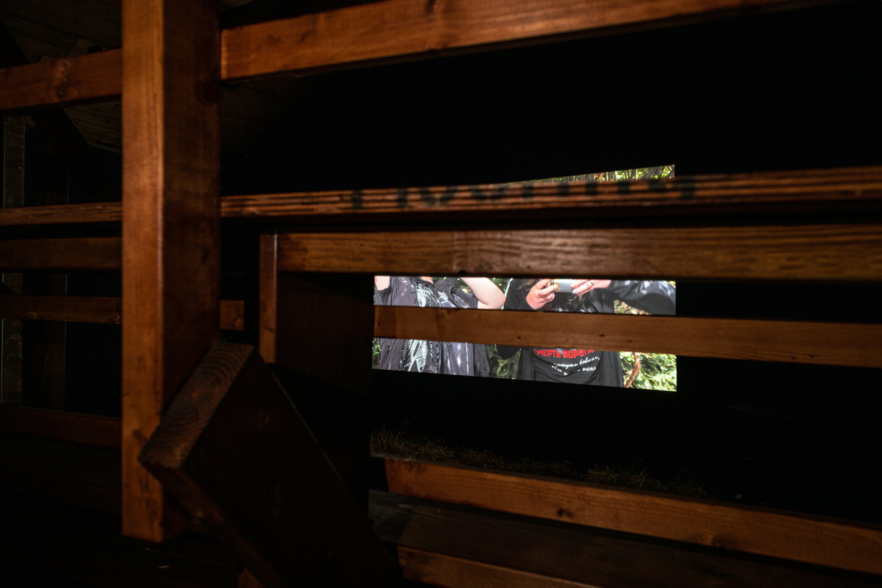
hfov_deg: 69.3
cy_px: 291
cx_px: 412
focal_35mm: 26
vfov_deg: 49.6
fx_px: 637
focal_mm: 24
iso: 100
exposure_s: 2.5
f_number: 8
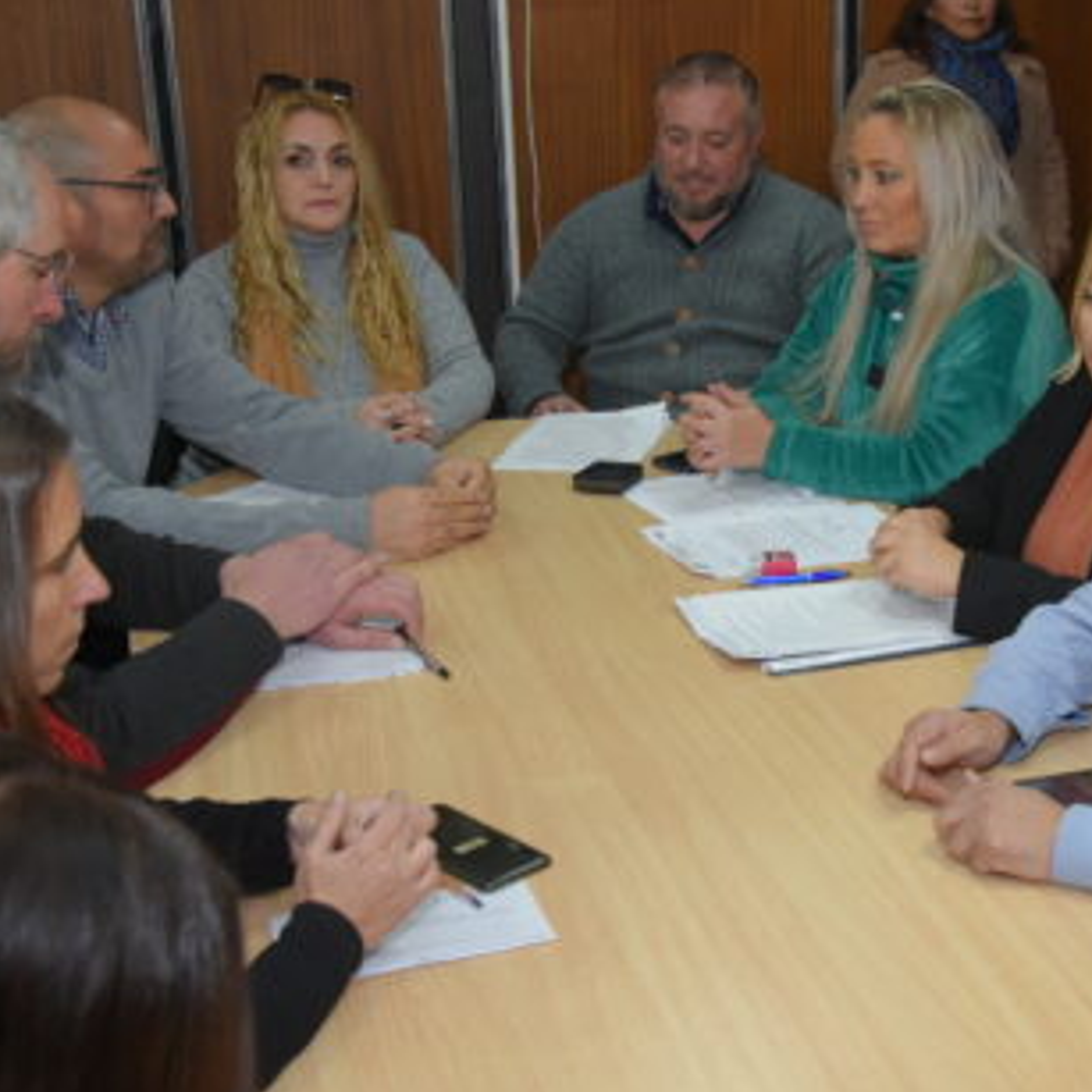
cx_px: 903
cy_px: 590
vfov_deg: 33.4
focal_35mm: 51
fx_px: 1820
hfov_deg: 32.3
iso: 1600
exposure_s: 1/100
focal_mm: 24
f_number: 5.6
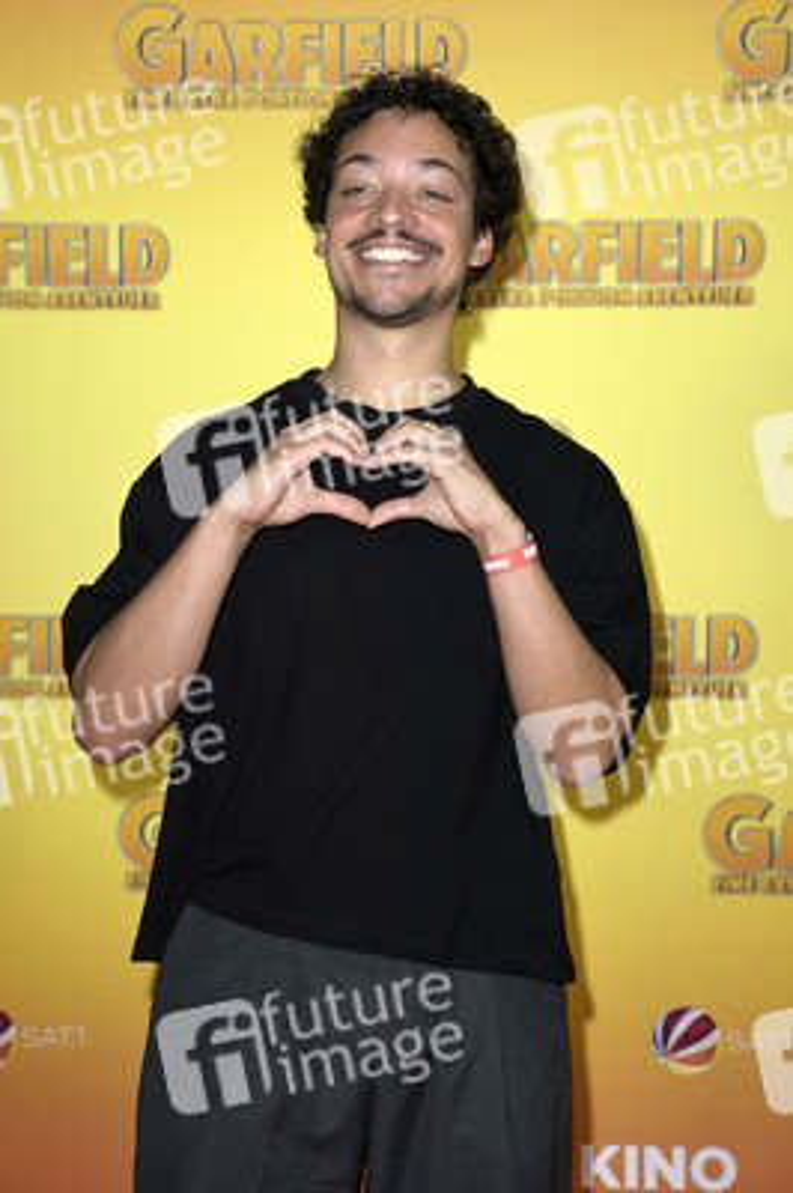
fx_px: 3243
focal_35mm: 98
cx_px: 396
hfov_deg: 13.9
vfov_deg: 20.8
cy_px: 596
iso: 640
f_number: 5.6
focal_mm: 98
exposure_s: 1/250
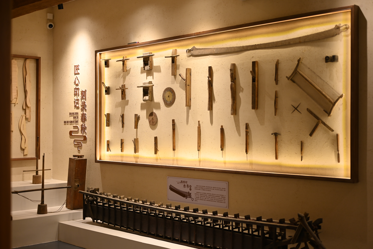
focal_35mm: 50
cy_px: 124
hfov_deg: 39.6
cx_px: 186
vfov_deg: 27.0
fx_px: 518
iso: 400
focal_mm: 50
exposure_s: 1/250
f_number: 1.8
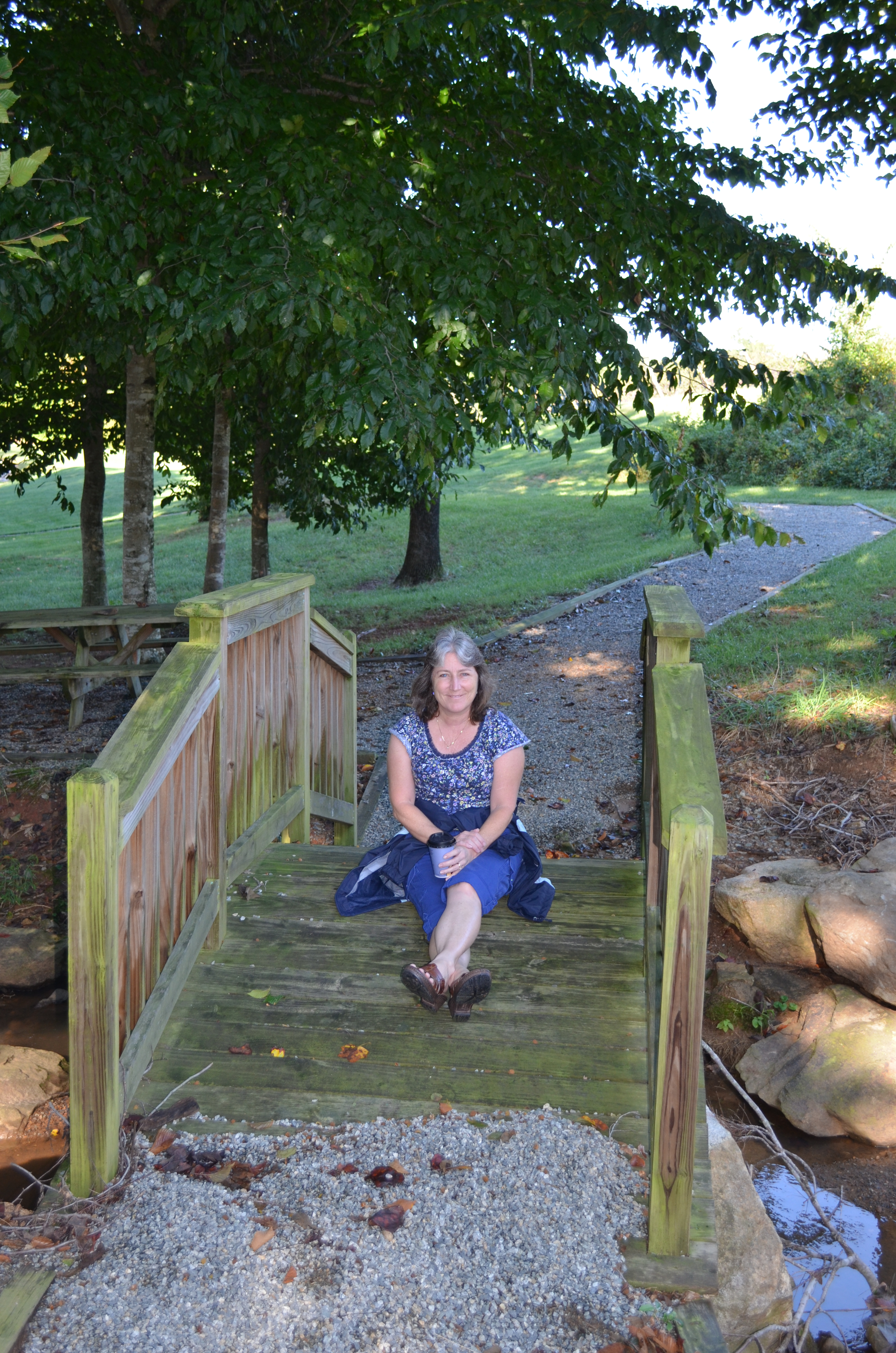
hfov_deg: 30.7
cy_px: 676
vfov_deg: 45.0
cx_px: 448
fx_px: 1631
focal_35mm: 44
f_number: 4.5
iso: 250
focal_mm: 29
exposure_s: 1/125
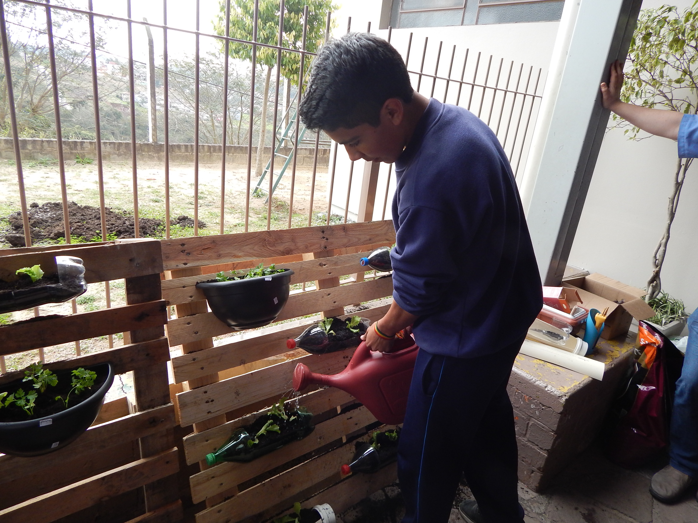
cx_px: 349
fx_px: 464
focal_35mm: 23
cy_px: 262
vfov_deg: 58.9
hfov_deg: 73.9
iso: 200
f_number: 3
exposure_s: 1/200
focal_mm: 4
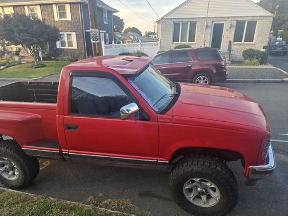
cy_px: 108
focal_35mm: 23
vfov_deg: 58.9
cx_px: 144
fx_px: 191
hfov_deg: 73.9
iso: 50
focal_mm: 5.4
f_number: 1.8
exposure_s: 1/180
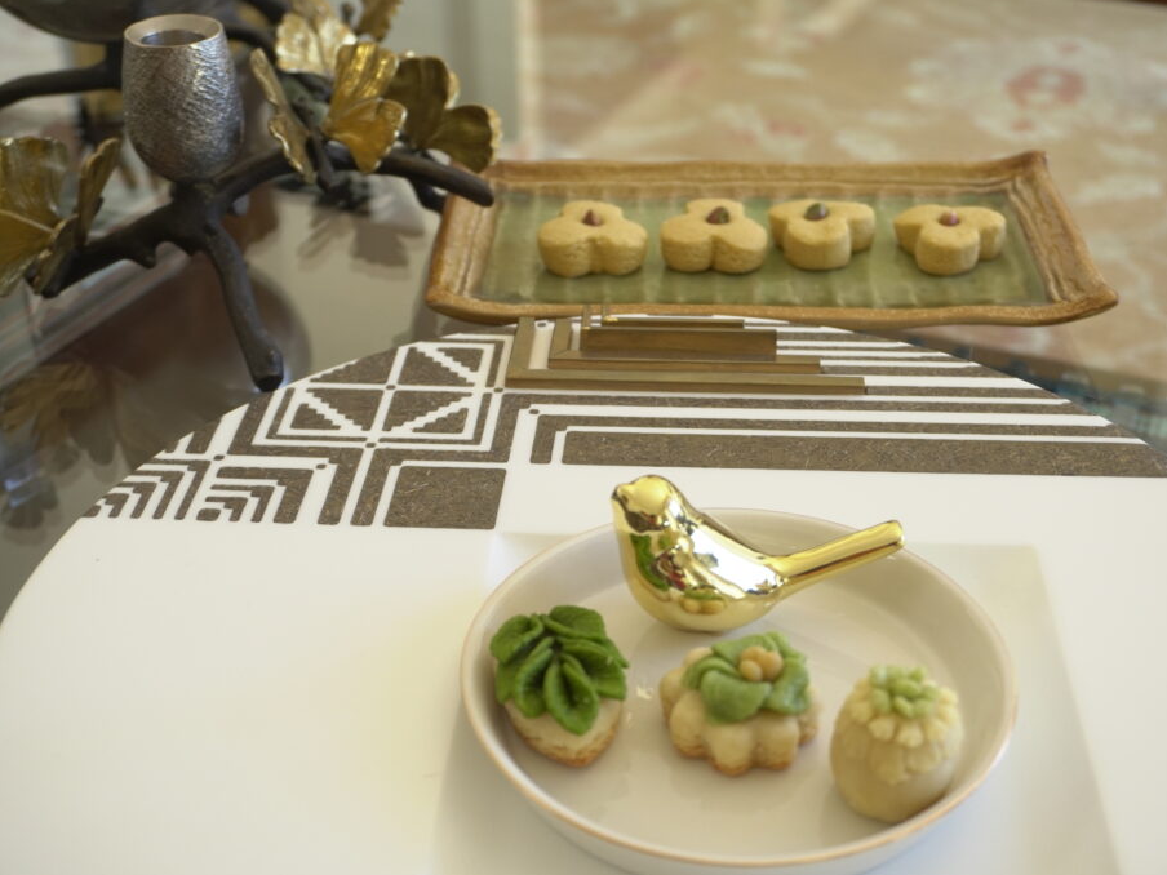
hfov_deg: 38.9
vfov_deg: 29.7
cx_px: 618
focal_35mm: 49
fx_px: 1652
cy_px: 437
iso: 640
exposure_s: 1/250
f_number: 5
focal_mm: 30
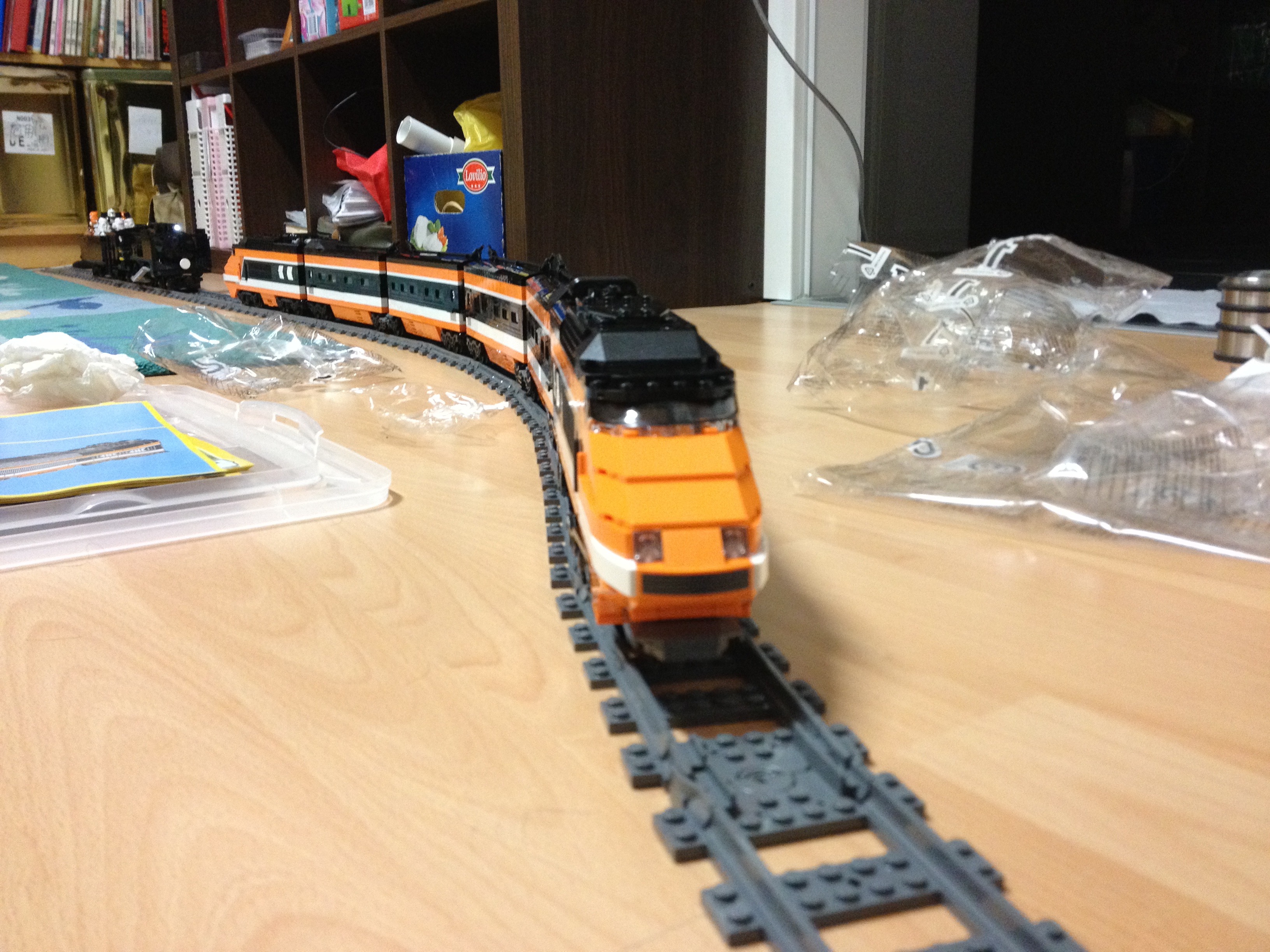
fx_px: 1284
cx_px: 635
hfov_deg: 52.6
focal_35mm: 35
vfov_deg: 40.7
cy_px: 476
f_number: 2.4
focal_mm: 4.28
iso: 320
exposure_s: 1/20
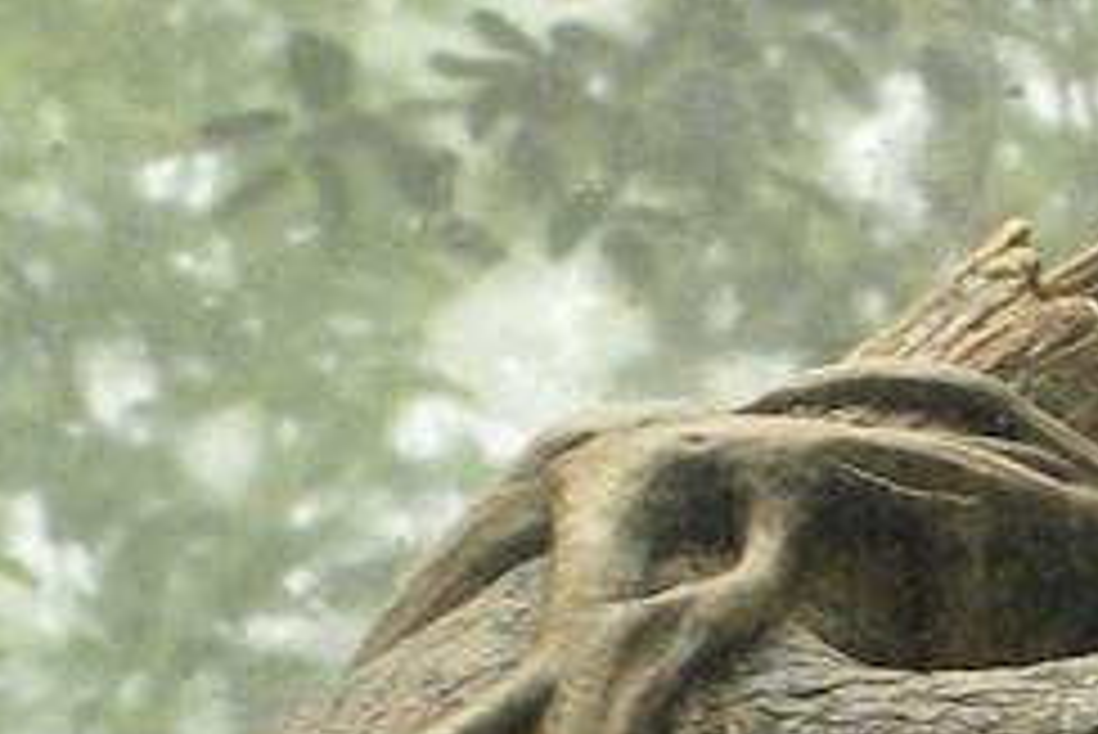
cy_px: 1473
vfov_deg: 4.3
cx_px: 572
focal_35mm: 314
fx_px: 9582
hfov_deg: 6.6
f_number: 3.5
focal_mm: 8.2
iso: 85
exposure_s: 1/60.4
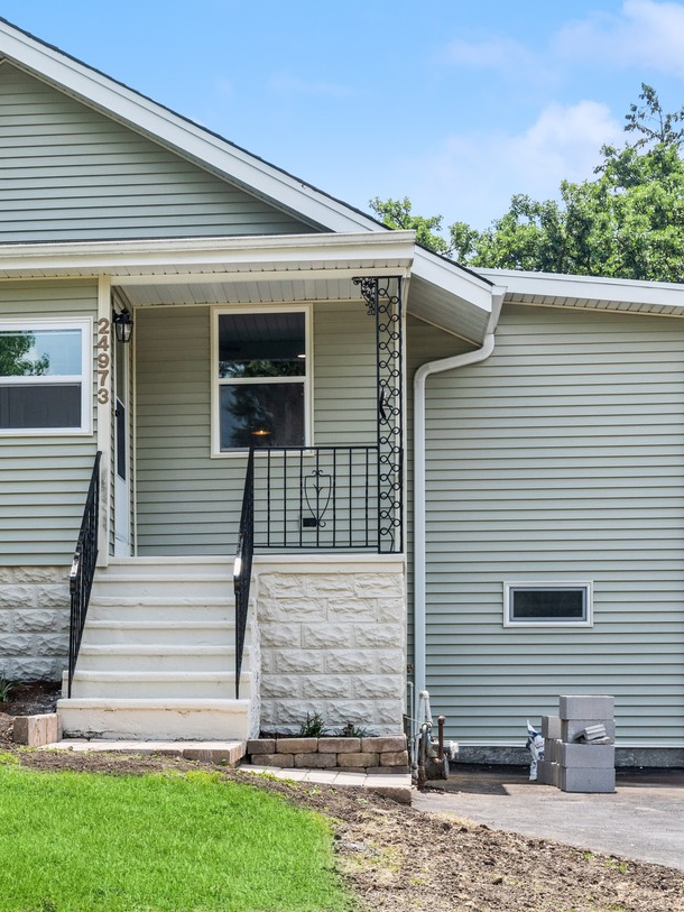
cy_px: 553
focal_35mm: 67
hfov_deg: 21.6
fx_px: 1765
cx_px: 132
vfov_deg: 28.9
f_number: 8
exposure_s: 1/320
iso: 200
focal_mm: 35
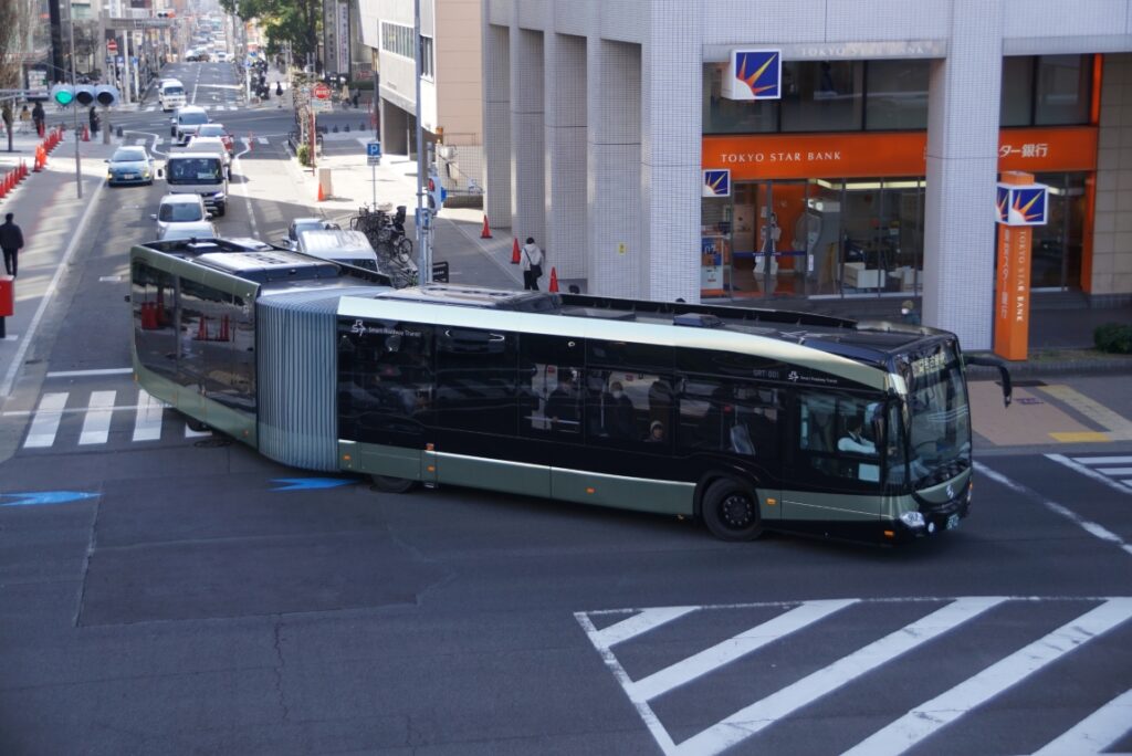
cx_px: 566
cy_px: 378
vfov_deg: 20.2
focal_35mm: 68
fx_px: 2124
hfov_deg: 29.8
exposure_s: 1/125
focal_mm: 45
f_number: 4.5
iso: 100
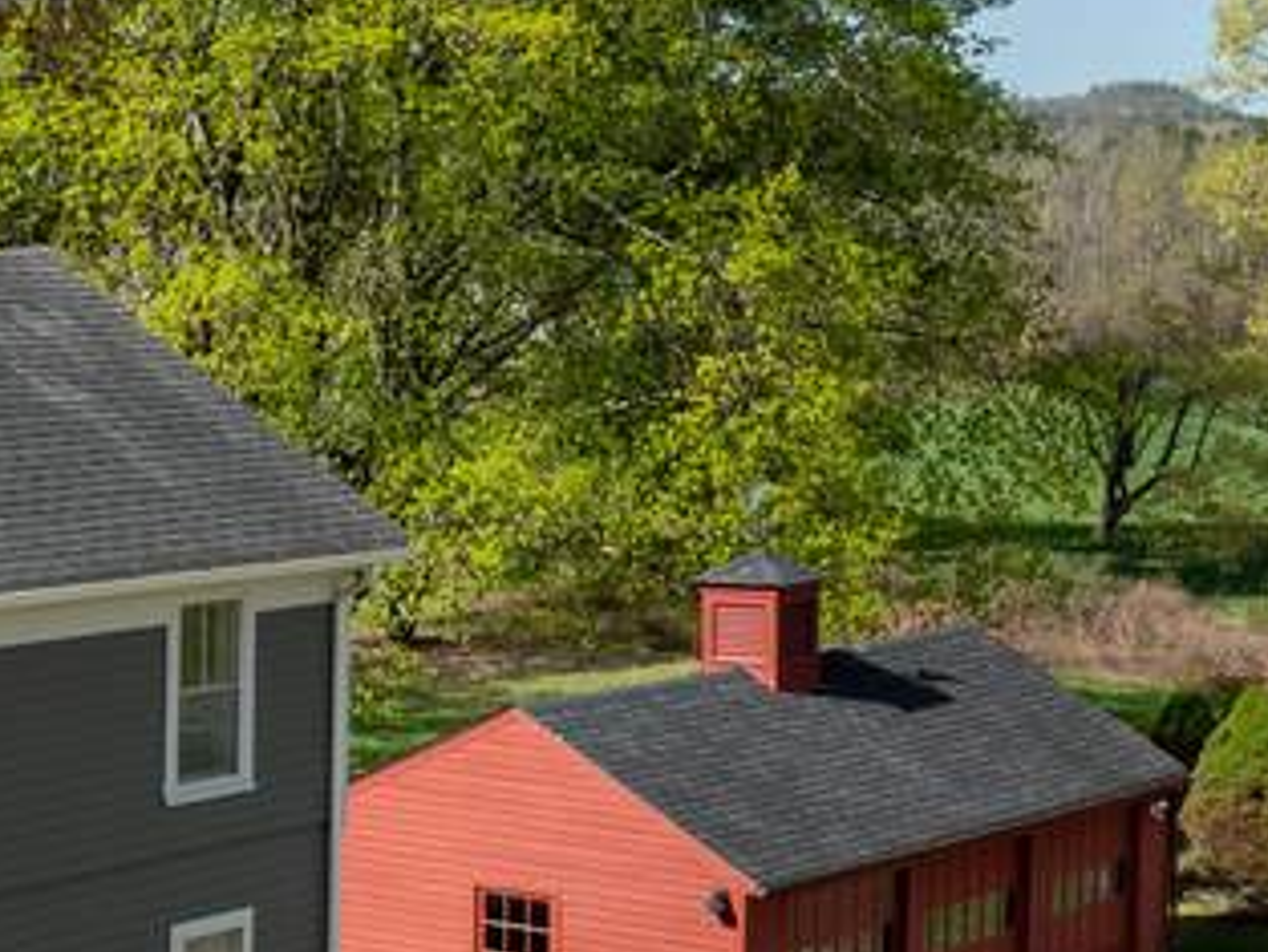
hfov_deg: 19.8
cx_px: 211
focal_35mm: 98
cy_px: 512
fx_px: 3591
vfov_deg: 15.1
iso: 100
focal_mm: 12.29
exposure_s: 1/500
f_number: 6.3
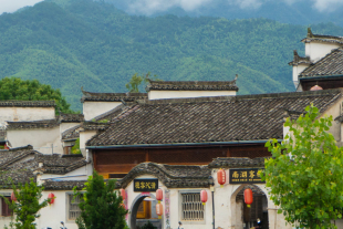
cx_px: 89
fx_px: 1763
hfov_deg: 11.1
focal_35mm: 185
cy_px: 128
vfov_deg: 7.4
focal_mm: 56
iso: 400
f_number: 8
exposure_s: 1/800
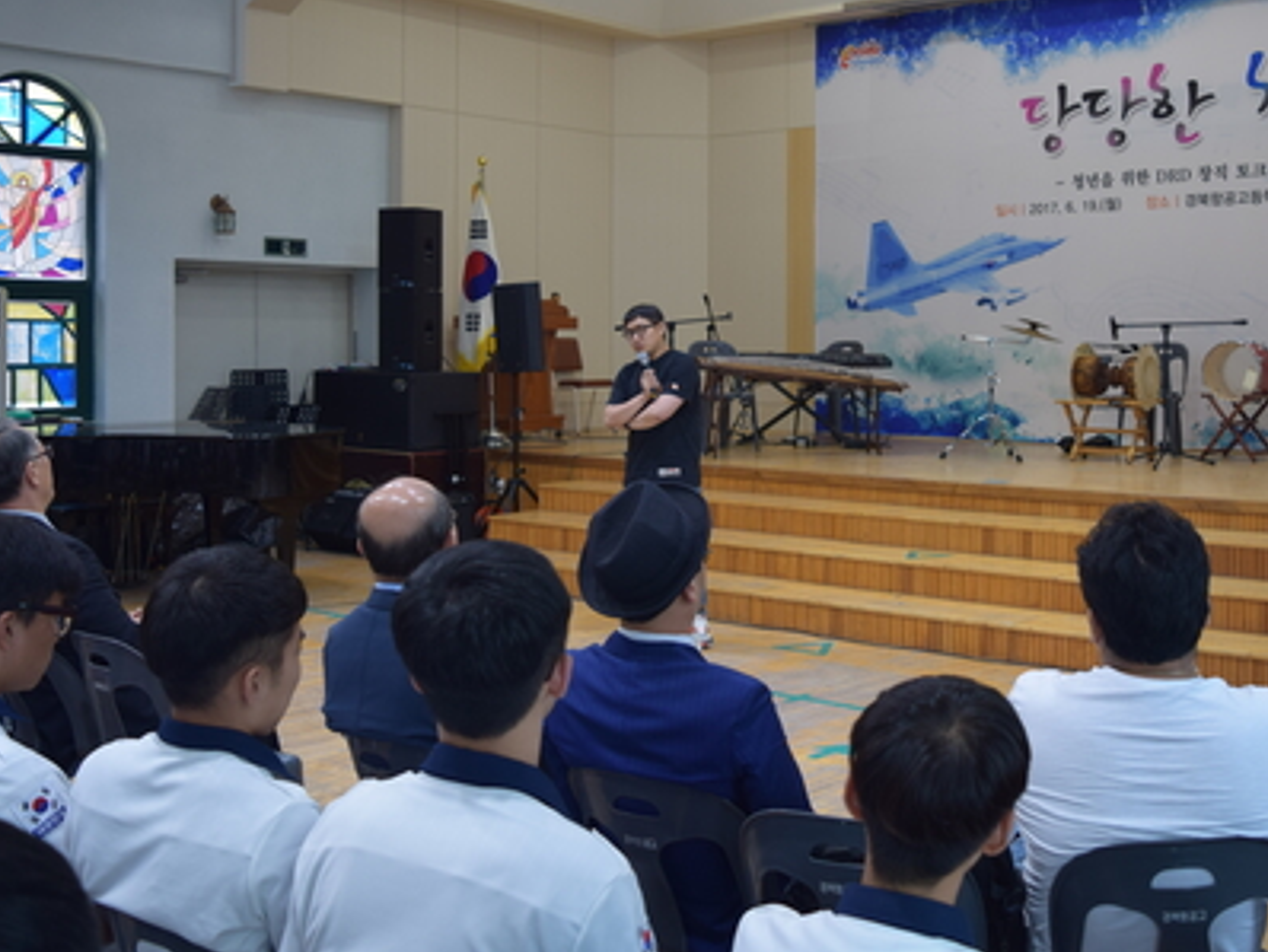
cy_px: 352
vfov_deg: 34.2
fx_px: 1539
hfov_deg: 44.2
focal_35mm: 42
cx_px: 828
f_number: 3.8
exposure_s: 1/60
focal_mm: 20
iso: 250
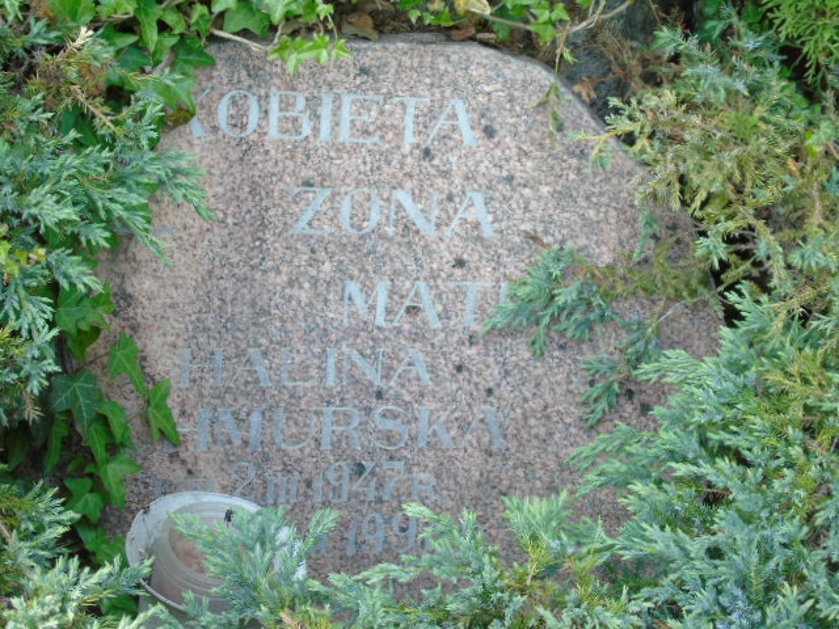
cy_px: 314
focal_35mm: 82
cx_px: 420
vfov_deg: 18.0
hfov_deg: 23.8
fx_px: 1987
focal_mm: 15
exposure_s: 1/60
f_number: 4.1
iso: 80
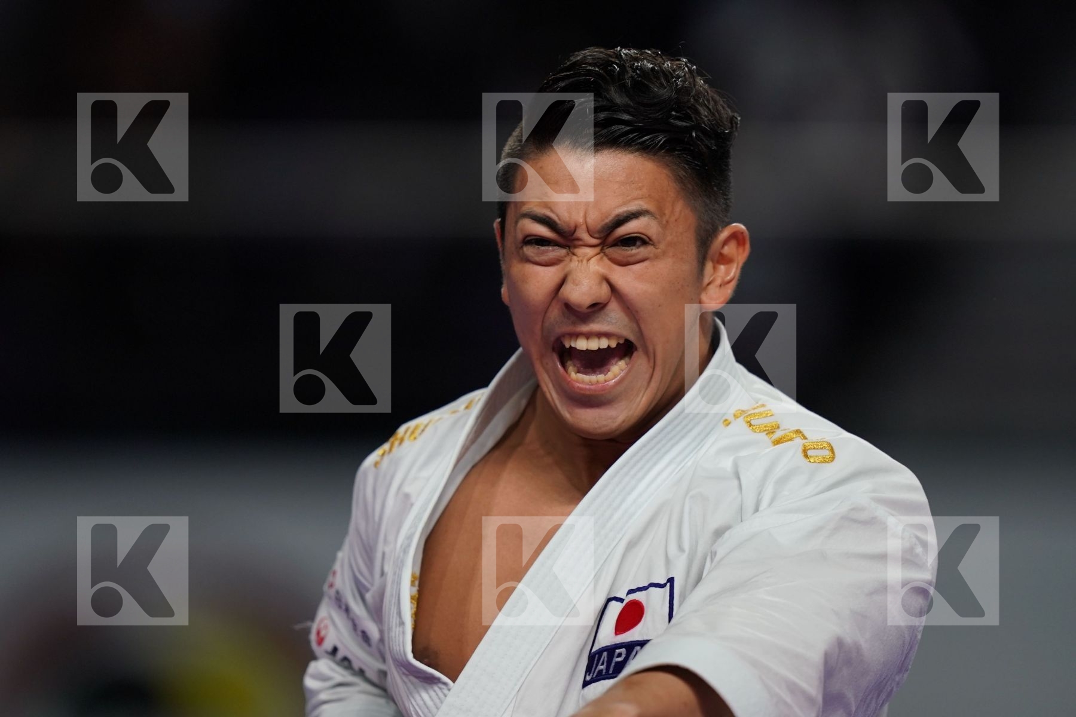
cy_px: 358
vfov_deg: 2.3
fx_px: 17932
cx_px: 538
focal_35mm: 600
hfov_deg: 3.4
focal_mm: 400
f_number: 2.8
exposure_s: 1/400
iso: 500
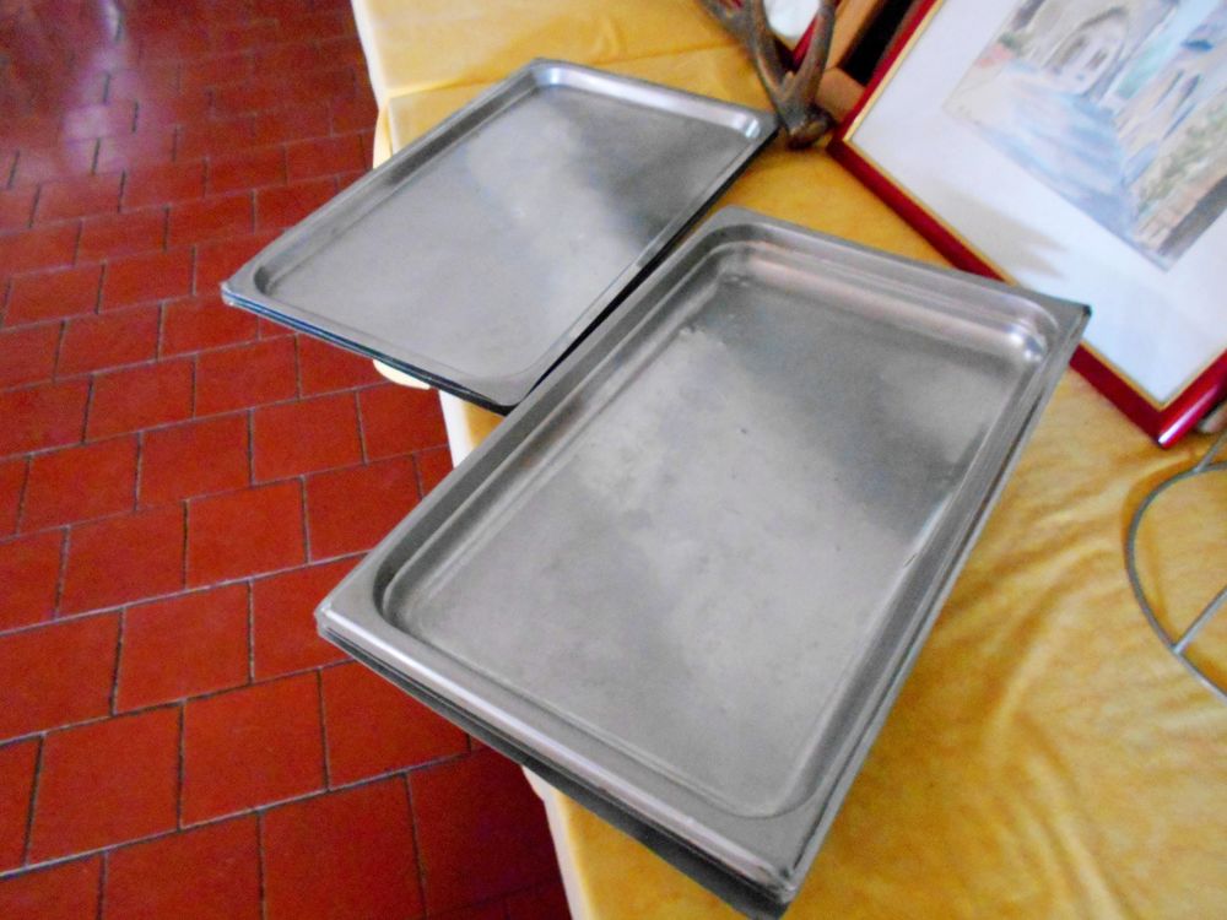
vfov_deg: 53.1
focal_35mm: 26
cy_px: 460
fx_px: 922
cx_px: 614
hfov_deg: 67.3
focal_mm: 4.6
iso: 800
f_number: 3.2
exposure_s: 1/13
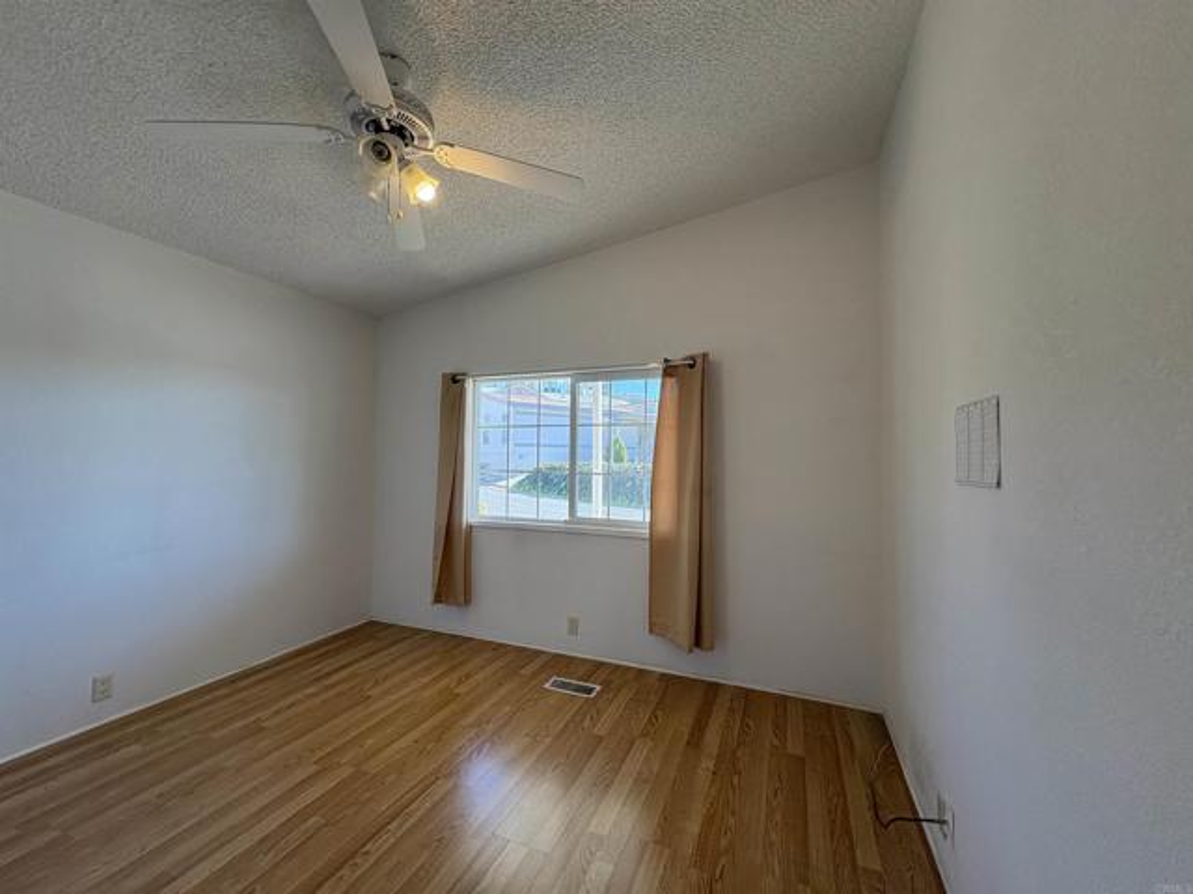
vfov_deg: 85.7
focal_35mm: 14
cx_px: 596
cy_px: 447
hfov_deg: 102.1
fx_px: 482
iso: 64
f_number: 2.2
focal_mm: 2.22
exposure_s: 1/138
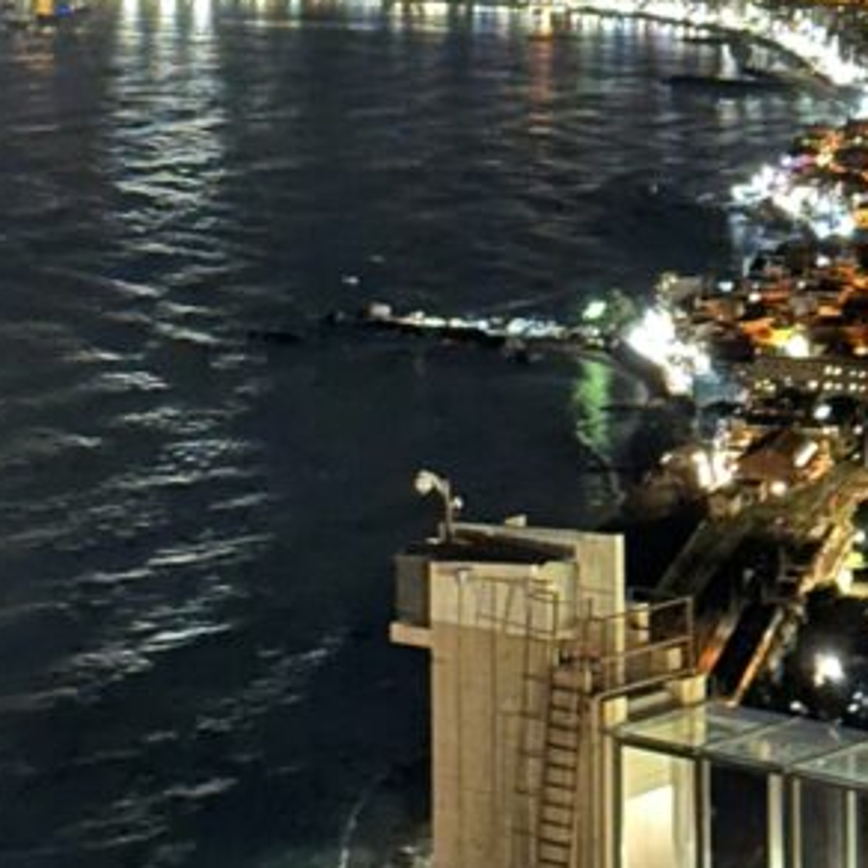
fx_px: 4227
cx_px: 125
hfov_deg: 11.7
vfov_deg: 11.1
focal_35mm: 149
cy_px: -589
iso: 1000
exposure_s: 1/2
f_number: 1.78
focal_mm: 6.86
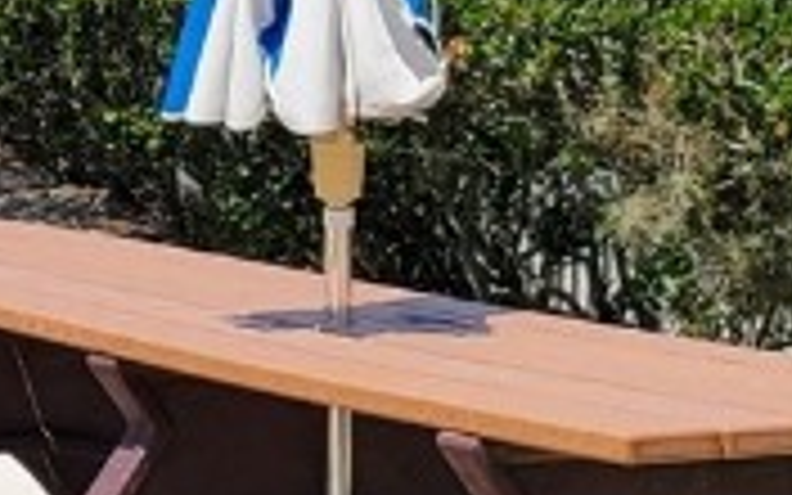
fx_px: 3454
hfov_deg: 12.4
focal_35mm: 160
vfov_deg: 8.2
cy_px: 86
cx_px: -450
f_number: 1.8
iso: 40
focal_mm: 5.4
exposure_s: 1/5000
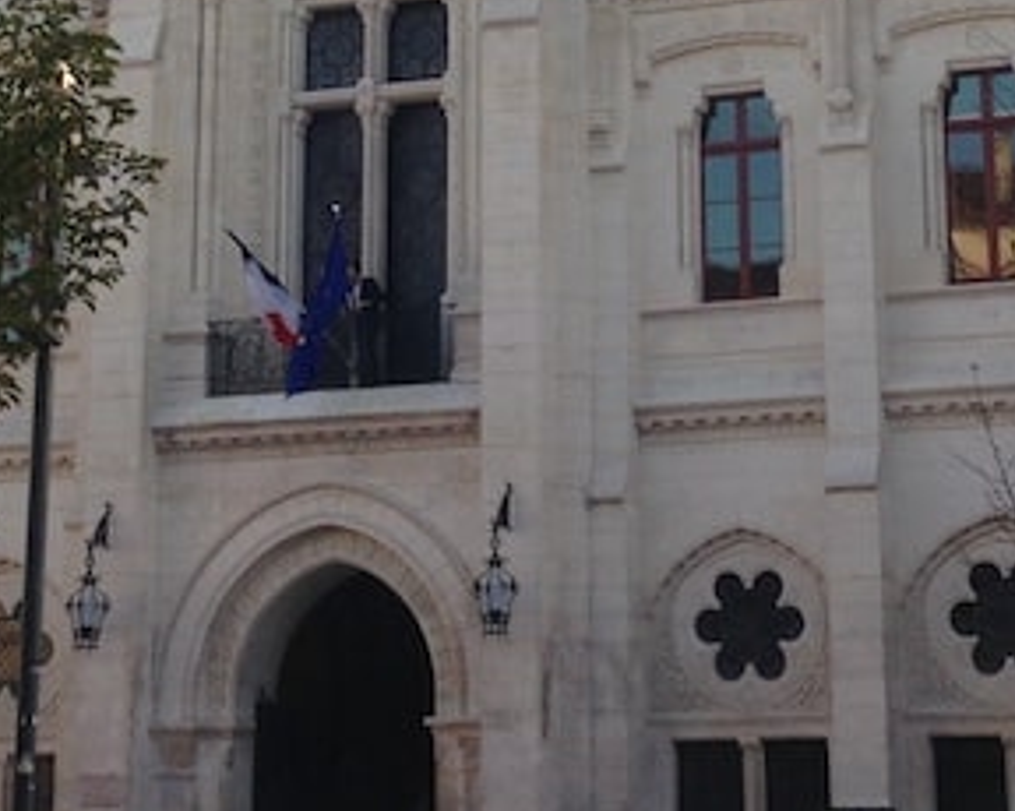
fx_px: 3362
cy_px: -197
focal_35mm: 112
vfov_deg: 13.3
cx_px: 500
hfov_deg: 17.2
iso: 50
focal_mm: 4.12
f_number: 2.4
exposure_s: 1/347
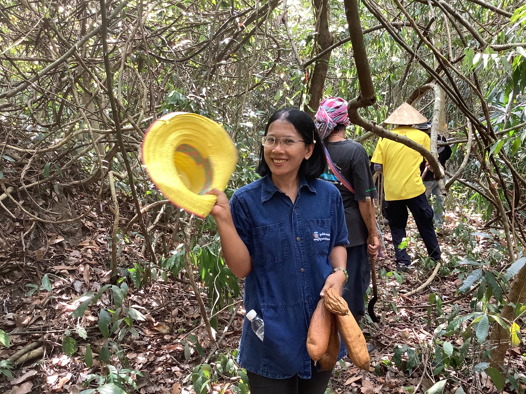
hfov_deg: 58.4
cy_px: 197
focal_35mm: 31
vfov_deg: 45.4
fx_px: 471
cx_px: 263
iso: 80
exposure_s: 1/60
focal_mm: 3.3
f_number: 2.4
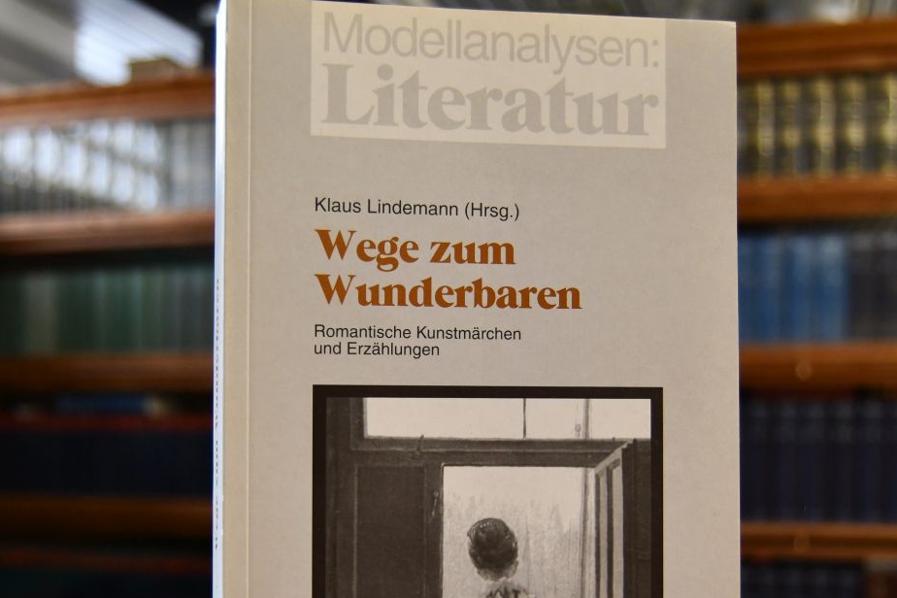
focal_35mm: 50
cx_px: 406
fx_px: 1246
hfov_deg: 39.6
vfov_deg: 26.7
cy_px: 427
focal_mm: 22
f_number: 3.5
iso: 1100
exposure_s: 1/125
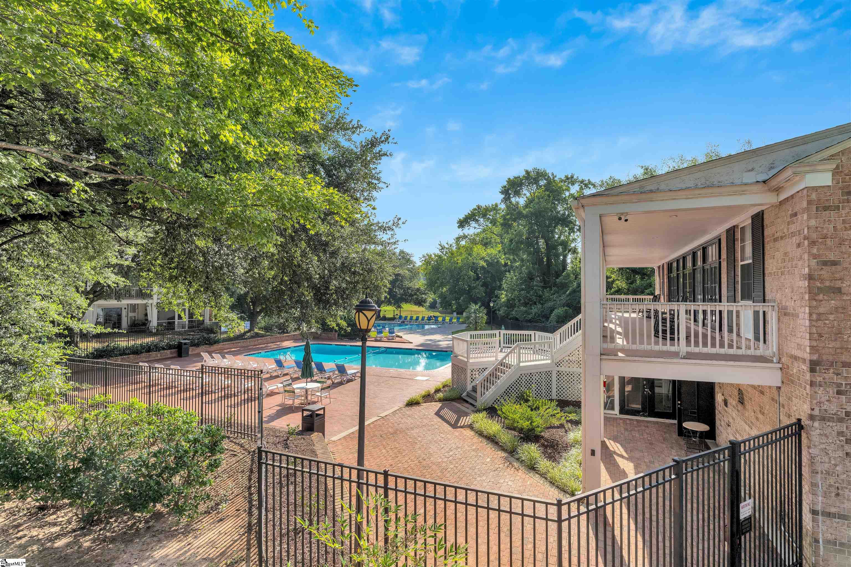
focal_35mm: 16
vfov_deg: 73.7
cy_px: 284
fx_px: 378
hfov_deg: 96.7
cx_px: 426
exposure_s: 1/250
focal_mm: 16
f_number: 9
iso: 160
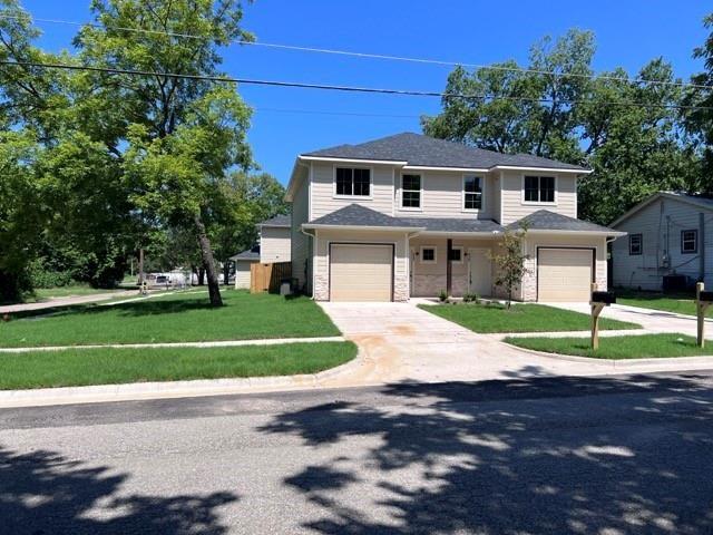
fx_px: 536
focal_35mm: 26
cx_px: 356
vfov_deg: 53.1
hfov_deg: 67.3
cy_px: 268
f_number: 1.5
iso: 50
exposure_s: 1/4630
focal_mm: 5.7
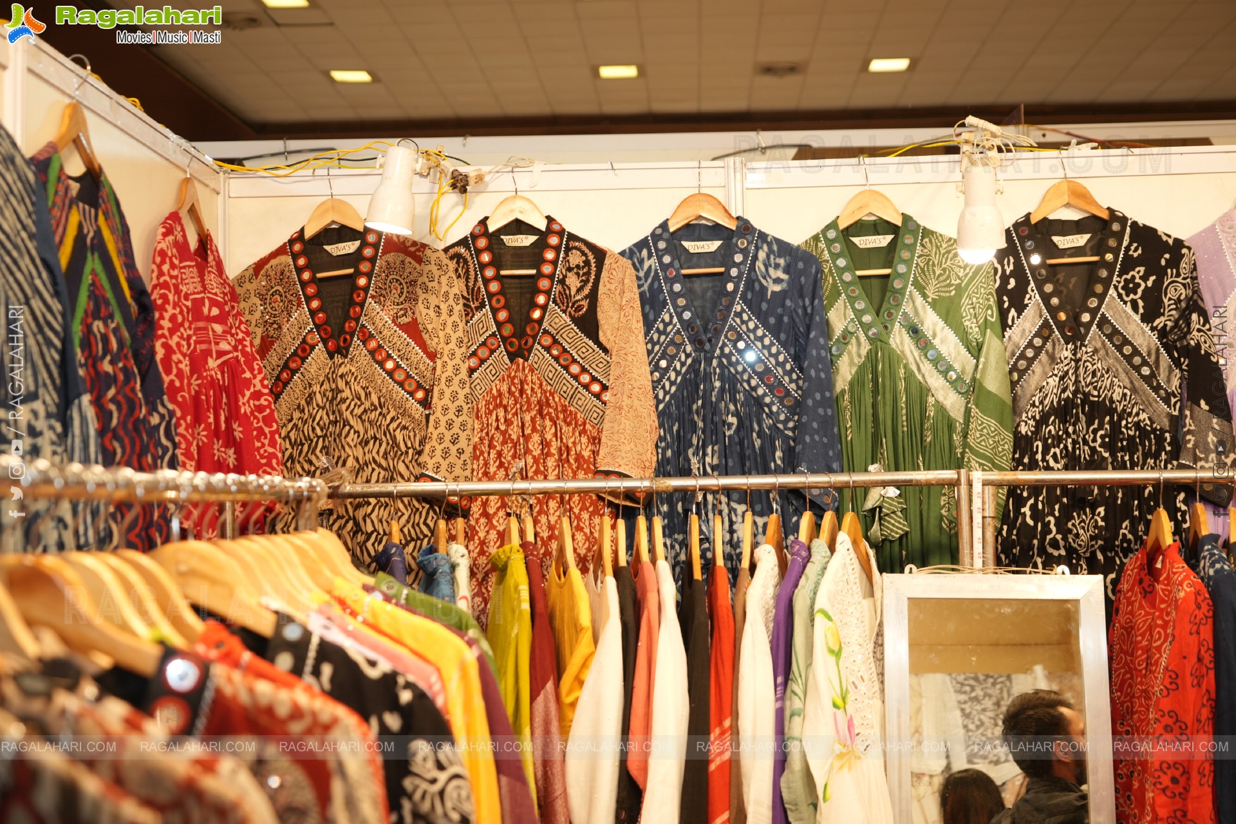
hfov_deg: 42.7
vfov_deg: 29.2
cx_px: 618
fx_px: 1579
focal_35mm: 46
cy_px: 412
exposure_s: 1/160
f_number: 5
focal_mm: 46
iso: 400
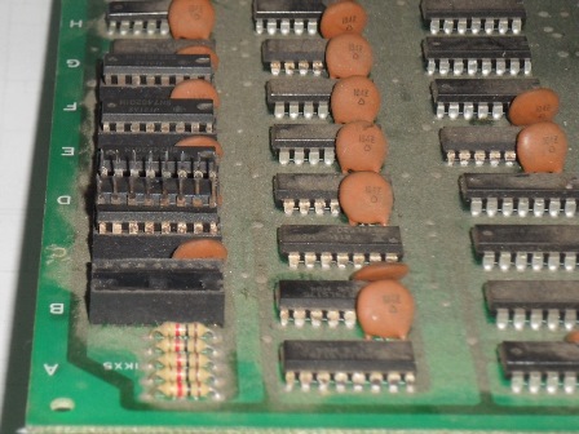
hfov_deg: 19.6
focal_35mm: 100
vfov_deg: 14.8
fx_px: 1673
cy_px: 217
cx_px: 290
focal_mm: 17.9
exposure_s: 1/60
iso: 160
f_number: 14.1
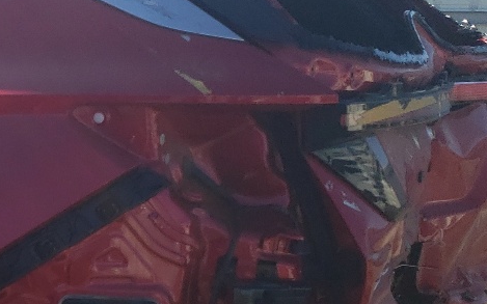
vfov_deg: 13.9
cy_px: 221
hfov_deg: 19.0
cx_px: -275
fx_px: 1247
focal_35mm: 94
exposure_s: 1/2500
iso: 50
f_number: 1.5
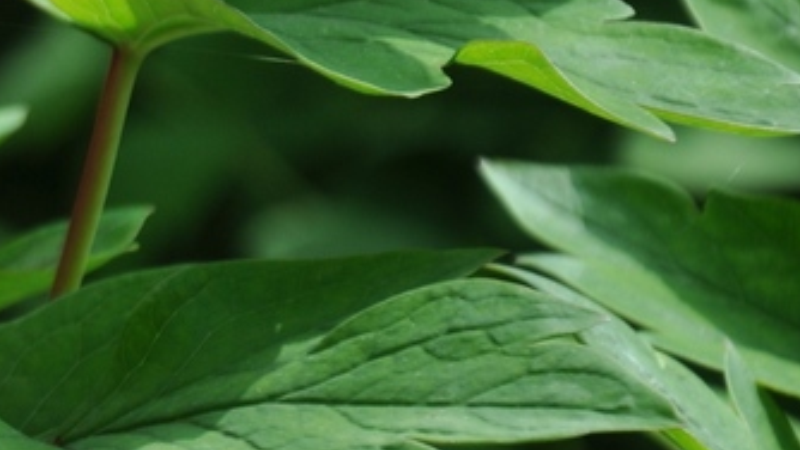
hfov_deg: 4.2
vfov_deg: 2.4
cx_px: -405
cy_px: 127
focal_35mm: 506
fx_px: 10727
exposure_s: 1/500
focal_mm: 105
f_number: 5.6
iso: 200
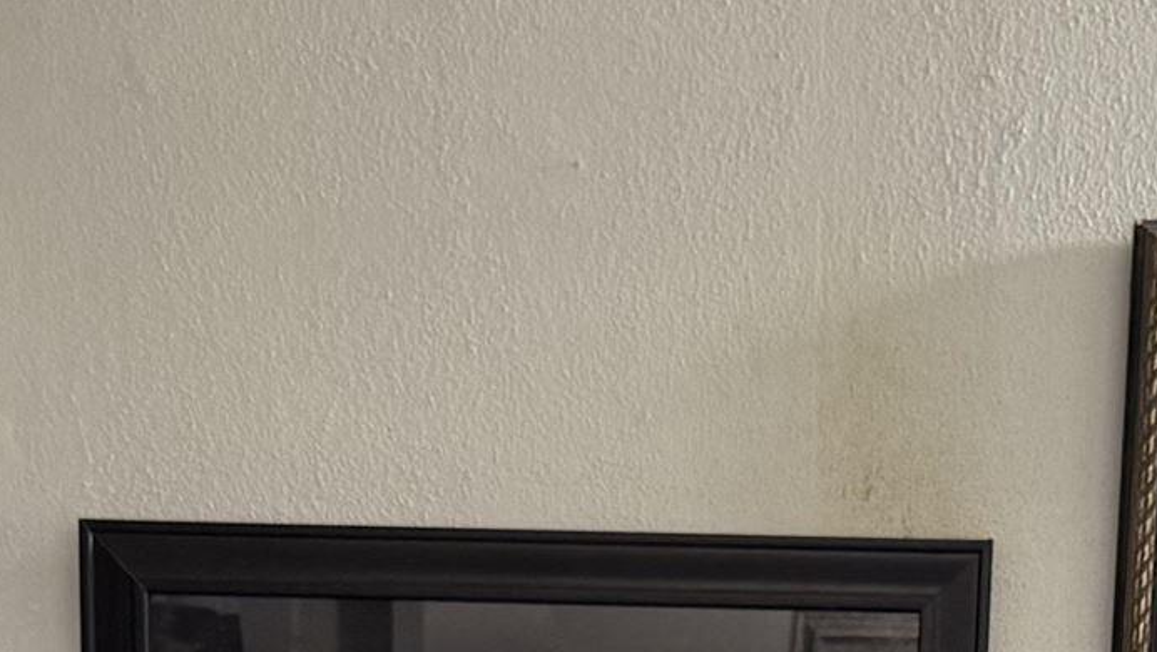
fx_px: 3560
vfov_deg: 9.3
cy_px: 1575
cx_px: 711
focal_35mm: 116
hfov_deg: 18.4
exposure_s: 1/60
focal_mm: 6.76
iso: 200
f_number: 1.78
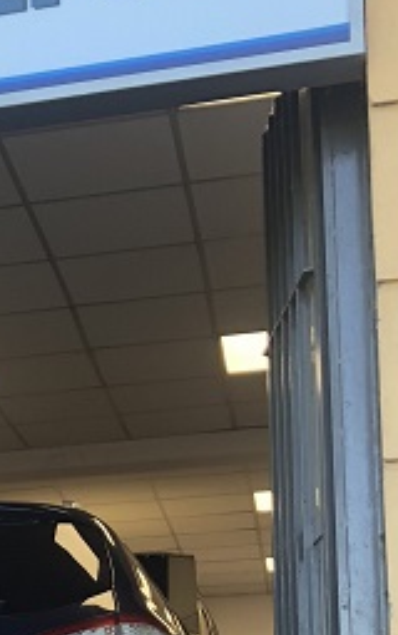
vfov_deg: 21.0
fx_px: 1609
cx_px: -199
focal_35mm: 93
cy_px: 725
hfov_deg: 13.3
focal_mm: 3.99
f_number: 1.8
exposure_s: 1/120
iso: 64
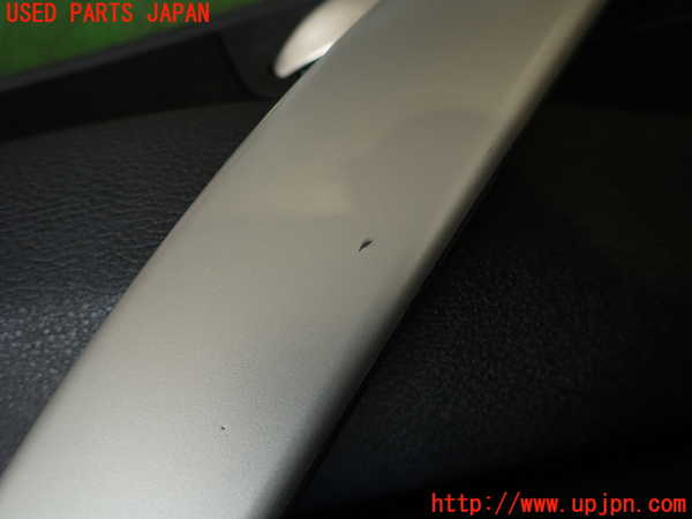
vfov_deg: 54.9
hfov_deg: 69.4
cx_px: 346
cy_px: 260
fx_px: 500
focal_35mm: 25
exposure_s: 1/80
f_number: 2
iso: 100
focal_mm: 4.5
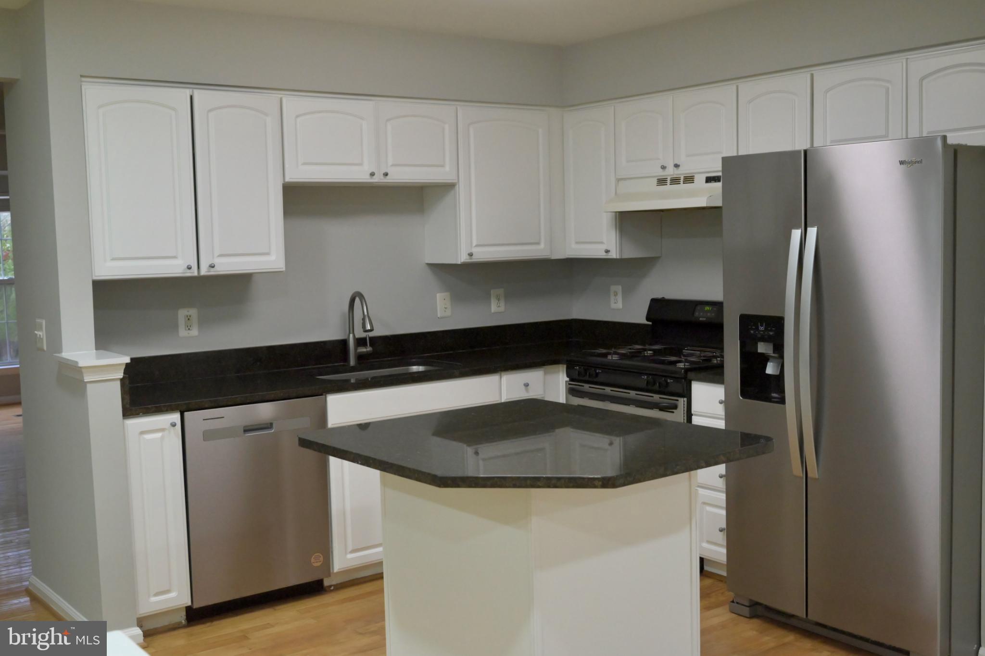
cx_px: 492
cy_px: 328
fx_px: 1067
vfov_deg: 34.2
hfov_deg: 49.6
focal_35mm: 39
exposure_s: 1/125
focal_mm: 39
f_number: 9
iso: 6400
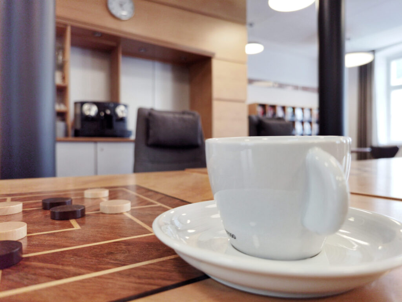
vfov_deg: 58.9
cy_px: 151
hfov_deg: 73.9
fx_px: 267
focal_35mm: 23
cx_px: 201
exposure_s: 1/104
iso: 50
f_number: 1.9
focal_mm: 6.71
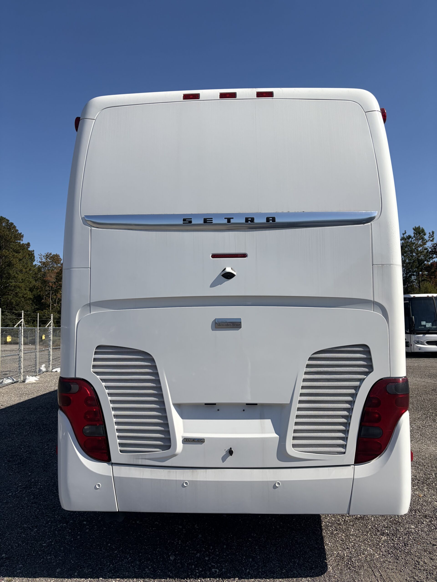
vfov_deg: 67.3
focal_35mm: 26
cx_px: 218
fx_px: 438
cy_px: 291
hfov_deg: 53.1
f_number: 1.6
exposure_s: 1/7813
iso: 64
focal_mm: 5.96
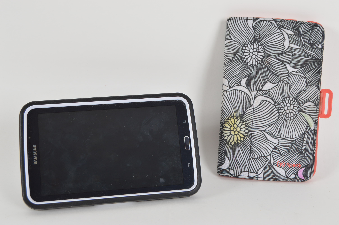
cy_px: 112
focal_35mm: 57
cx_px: 170
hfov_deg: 35.1
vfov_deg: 23.7
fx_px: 536
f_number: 9
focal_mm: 38
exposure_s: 1/80
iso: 200
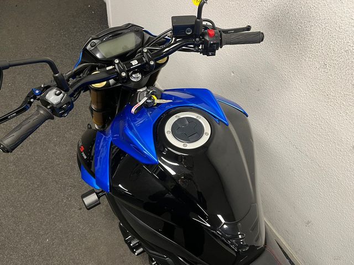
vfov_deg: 53.1
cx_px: 177
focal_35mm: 26
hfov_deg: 67.3
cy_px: 132
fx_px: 266
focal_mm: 5.1
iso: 125
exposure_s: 1/50
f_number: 1.6
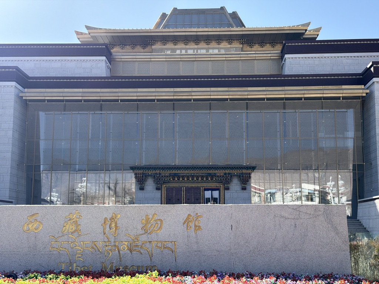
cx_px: 190
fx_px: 526
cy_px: 142
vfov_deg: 30.3
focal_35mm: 48
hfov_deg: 39.7
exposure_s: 1/1883
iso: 100
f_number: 1.78
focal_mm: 6.76
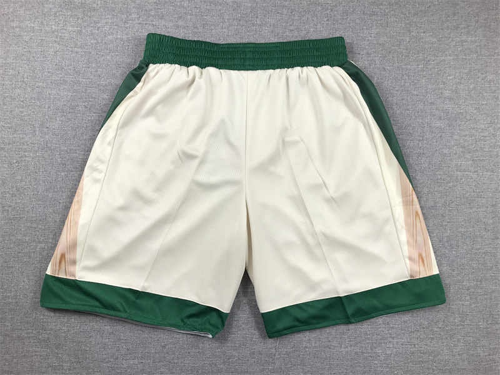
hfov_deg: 63.4
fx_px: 404
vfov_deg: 49.7
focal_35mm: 28
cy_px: 188
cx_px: 250
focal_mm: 3.99
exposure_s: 1/111
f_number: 1.8
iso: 20
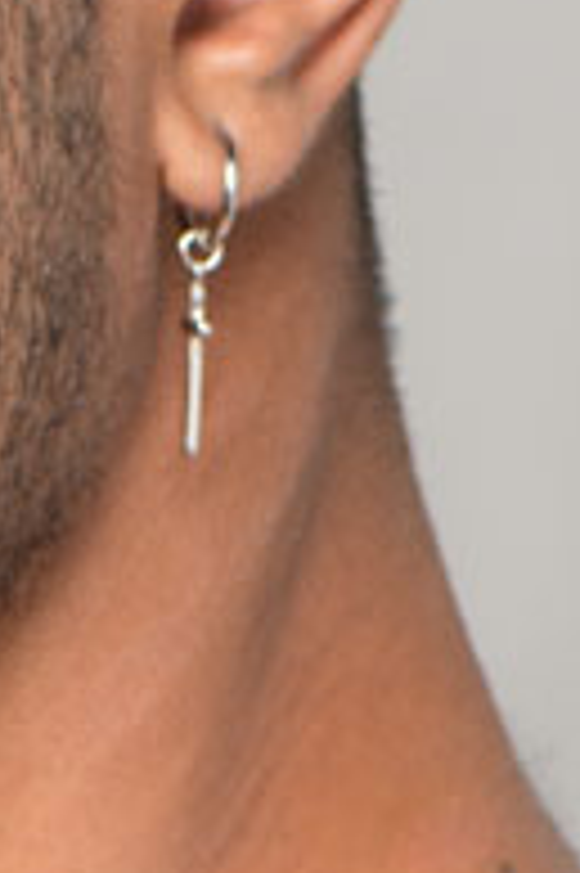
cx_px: -214
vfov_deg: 3.7
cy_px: 292
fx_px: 13435
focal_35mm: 555
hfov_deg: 2.5
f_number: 7.1
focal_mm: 105
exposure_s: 1/160
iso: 100
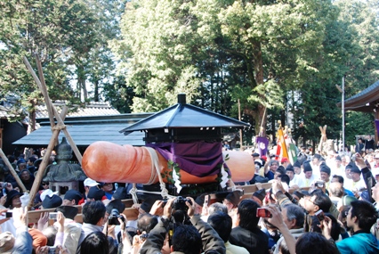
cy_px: 127
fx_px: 458
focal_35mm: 44
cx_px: 190
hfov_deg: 44.9
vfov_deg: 30.9
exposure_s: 1/125
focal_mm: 29
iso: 400
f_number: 6.3
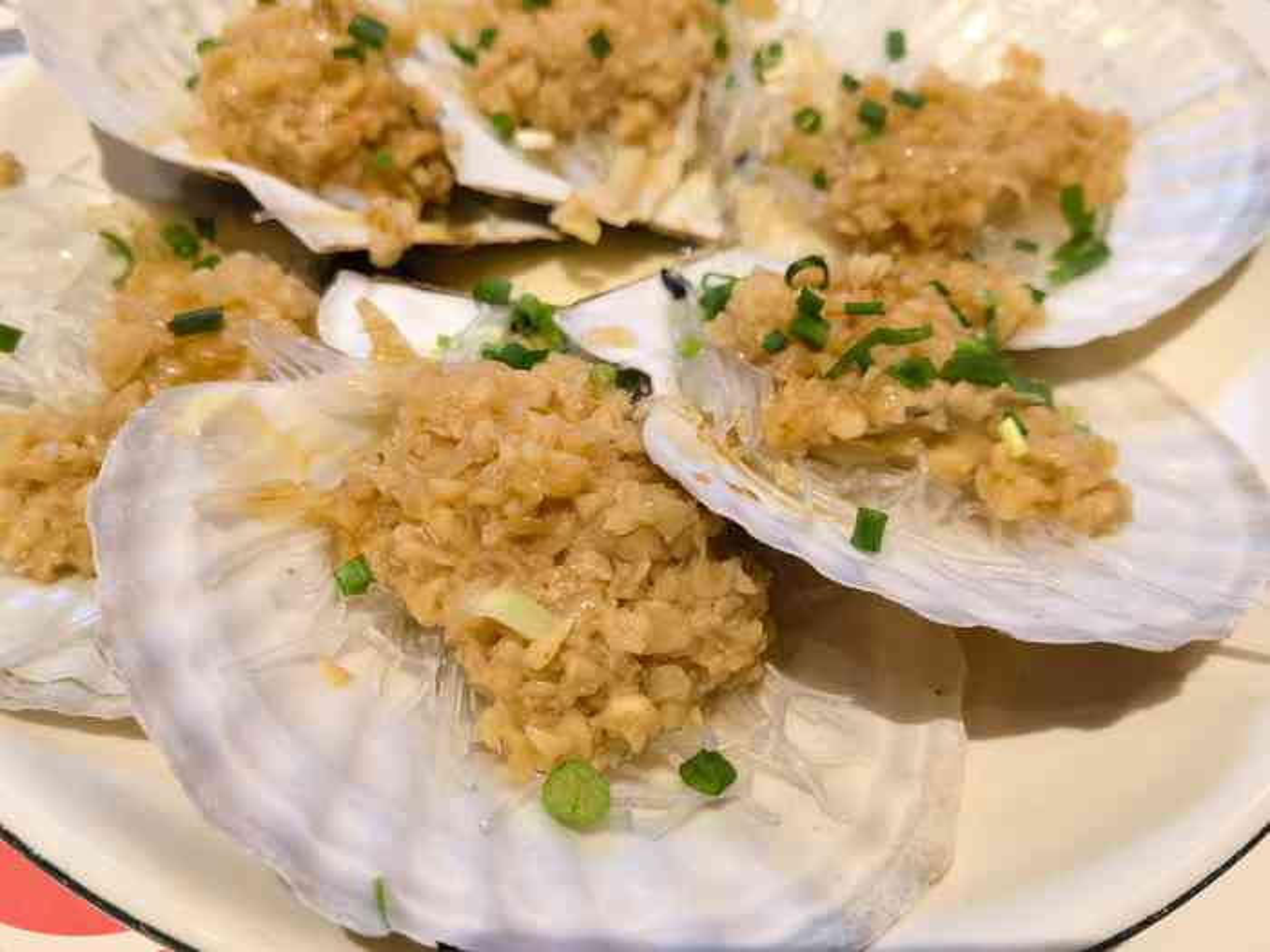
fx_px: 991
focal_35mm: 27
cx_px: 635
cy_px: 476
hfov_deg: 65.3
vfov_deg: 51.4
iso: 500
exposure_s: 1/167
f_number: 1.8
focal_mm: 5.54
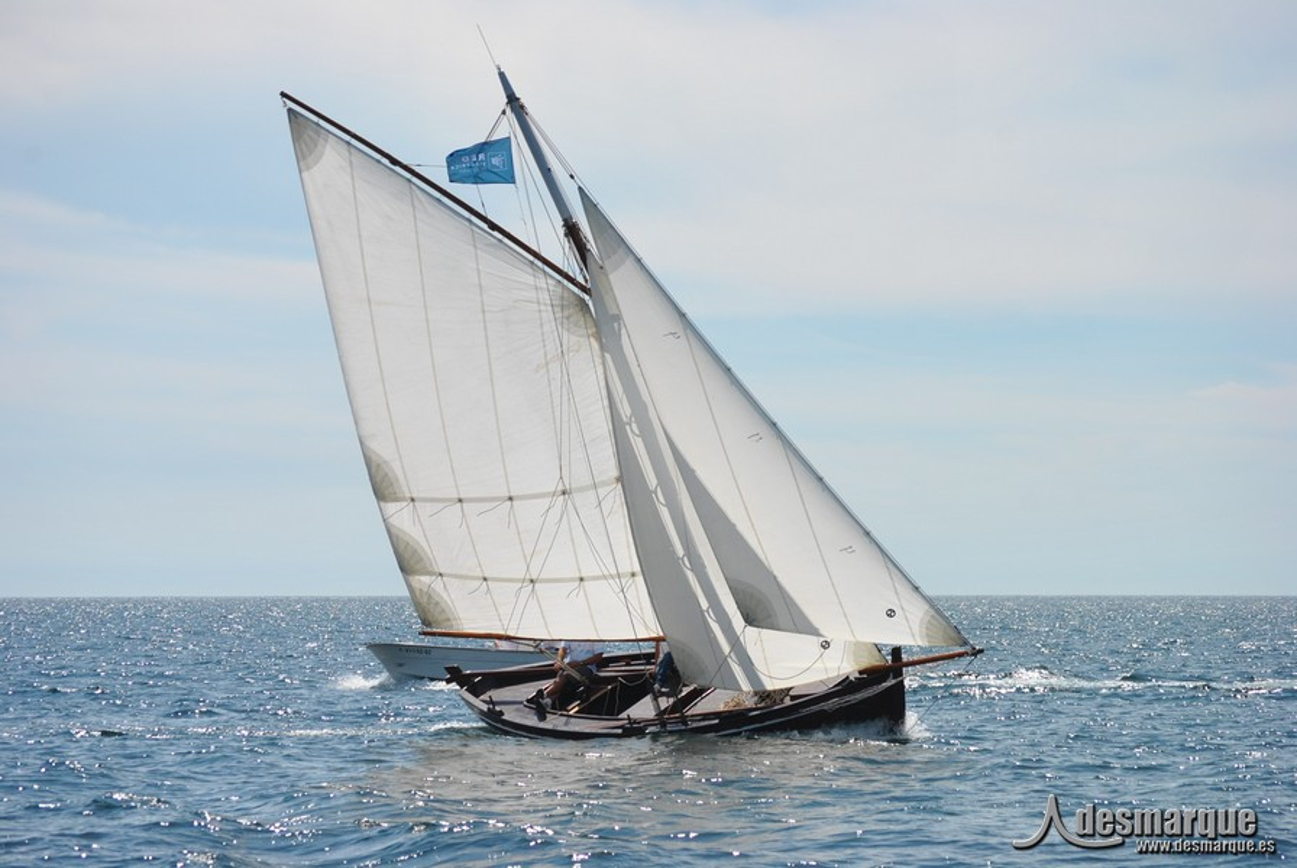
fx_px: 4437
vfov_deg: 11.2
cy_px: 434
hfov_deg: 16.6
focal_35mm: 123
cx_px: 648
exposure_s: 1/640
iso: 100
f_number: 6.3
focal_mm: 82
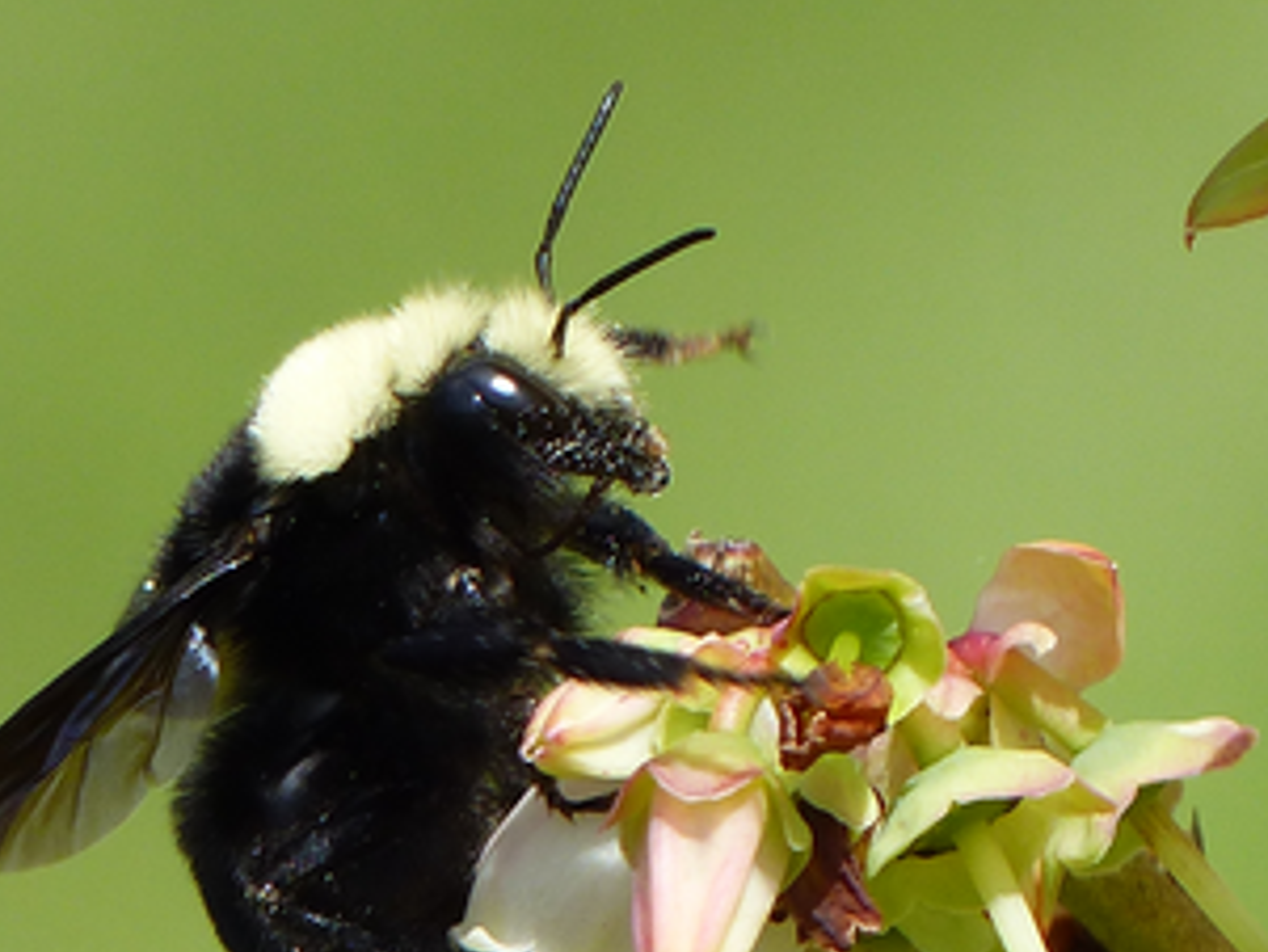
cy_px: 849
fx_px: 56214
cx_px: 459
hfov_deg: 1.3
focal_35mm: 1534
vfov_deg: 1.0
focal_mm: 108
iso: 100
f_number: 4
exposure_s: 1/800
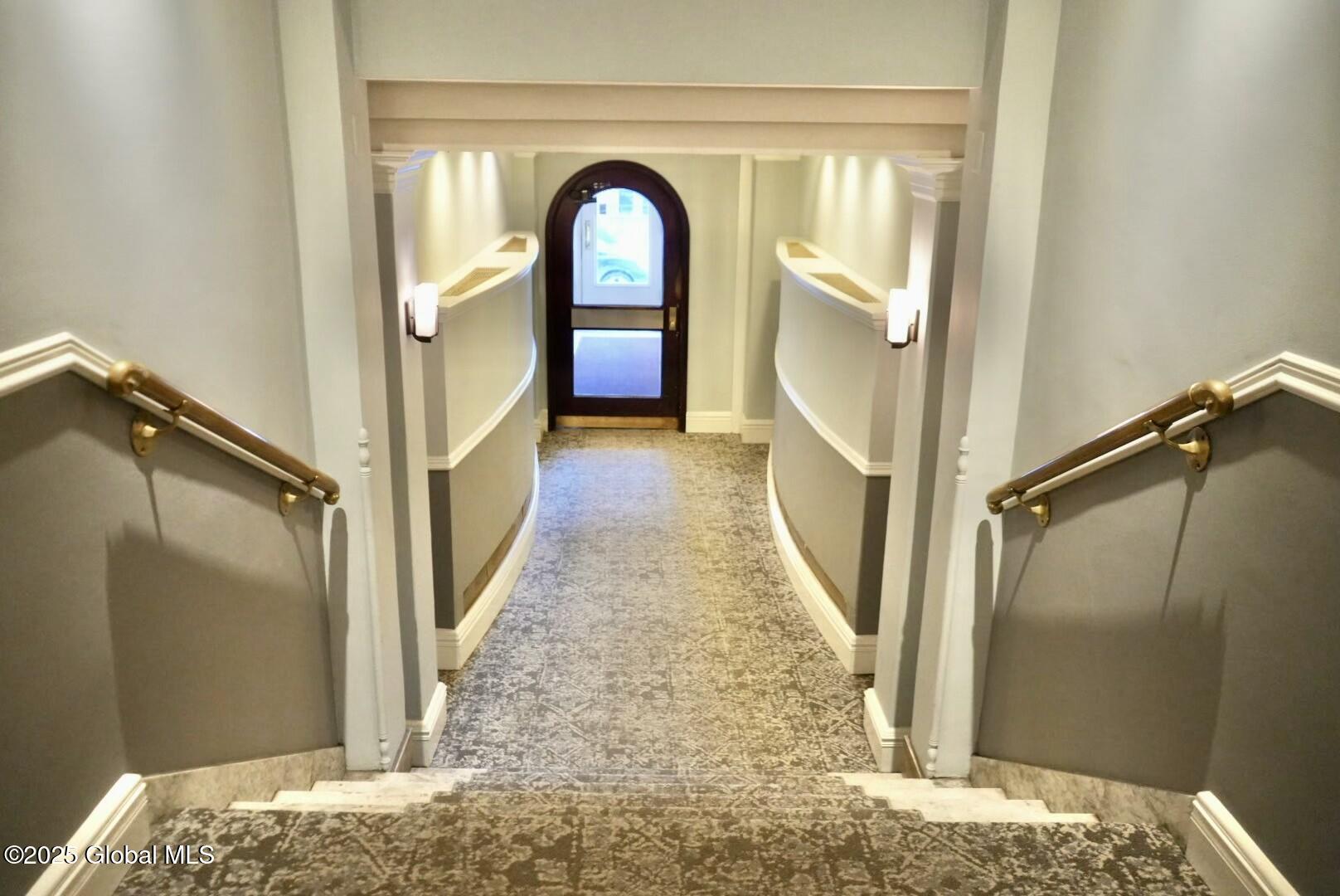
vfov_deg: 46.5
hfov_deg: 65.4
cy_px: 448
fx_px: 1043
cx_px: 670
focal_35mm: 28
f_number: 3.5
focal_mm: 28
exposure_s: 1/160
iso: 4000
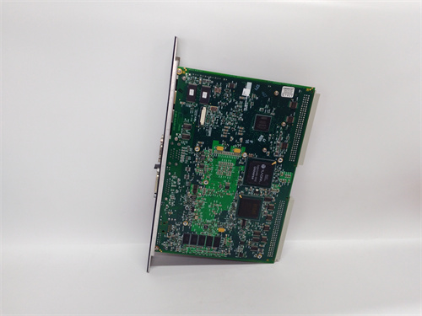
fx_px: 329
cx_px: 211
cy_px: 158
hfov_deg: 65.3
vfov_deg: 51.4
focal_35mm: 27
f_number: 2
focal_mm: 3.79
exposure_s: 1/33
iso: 144
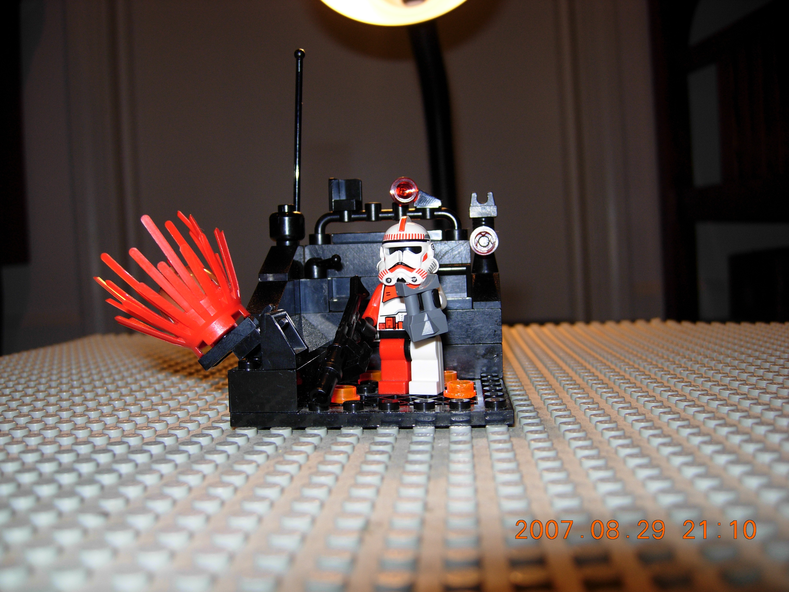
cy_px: 296
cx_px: 394
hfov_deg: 51.4
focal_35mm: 36
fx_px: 821
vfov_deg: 39.7
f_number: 2.7
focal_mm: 7.5
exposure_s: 1/45.2
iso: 50
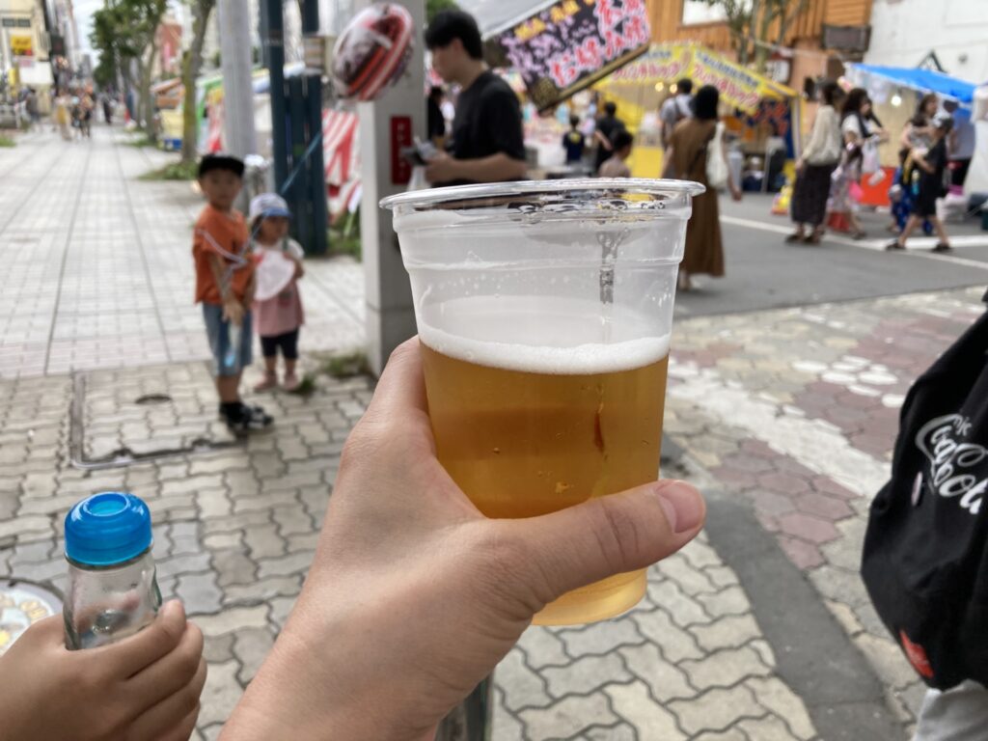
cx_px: 494
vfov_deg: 49.7
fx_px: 799
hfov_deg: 63.4
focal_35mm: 28
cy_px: 370
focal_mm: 3.99
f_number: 1.8
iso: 20
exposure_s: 1/419
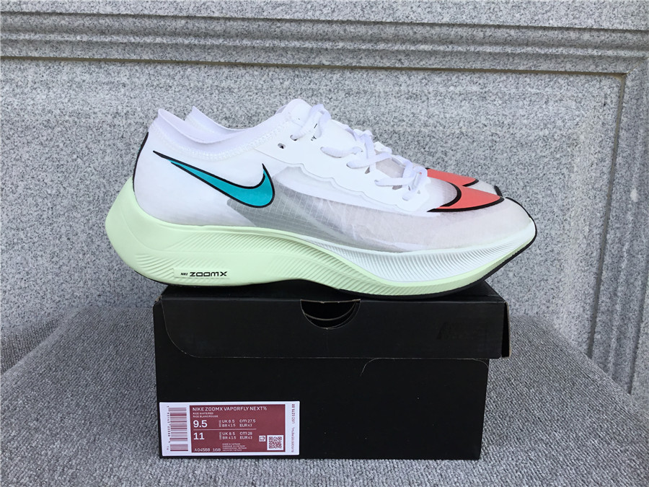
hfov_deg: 58.4
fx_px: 581
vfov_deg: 45.4
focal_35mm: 31
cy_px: 244
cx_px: 324
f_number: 2.4
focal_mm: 3.3
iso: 25
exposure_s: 1/532
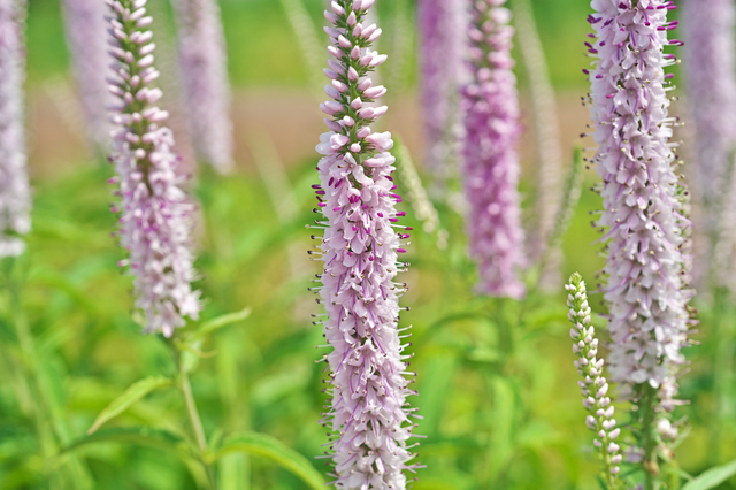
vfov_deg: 27.0
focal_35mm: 50
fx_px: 1022
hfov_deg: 39.6
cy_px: 245
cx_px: 368
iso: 400
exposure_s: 1/1250
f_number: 5.6
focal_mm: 50
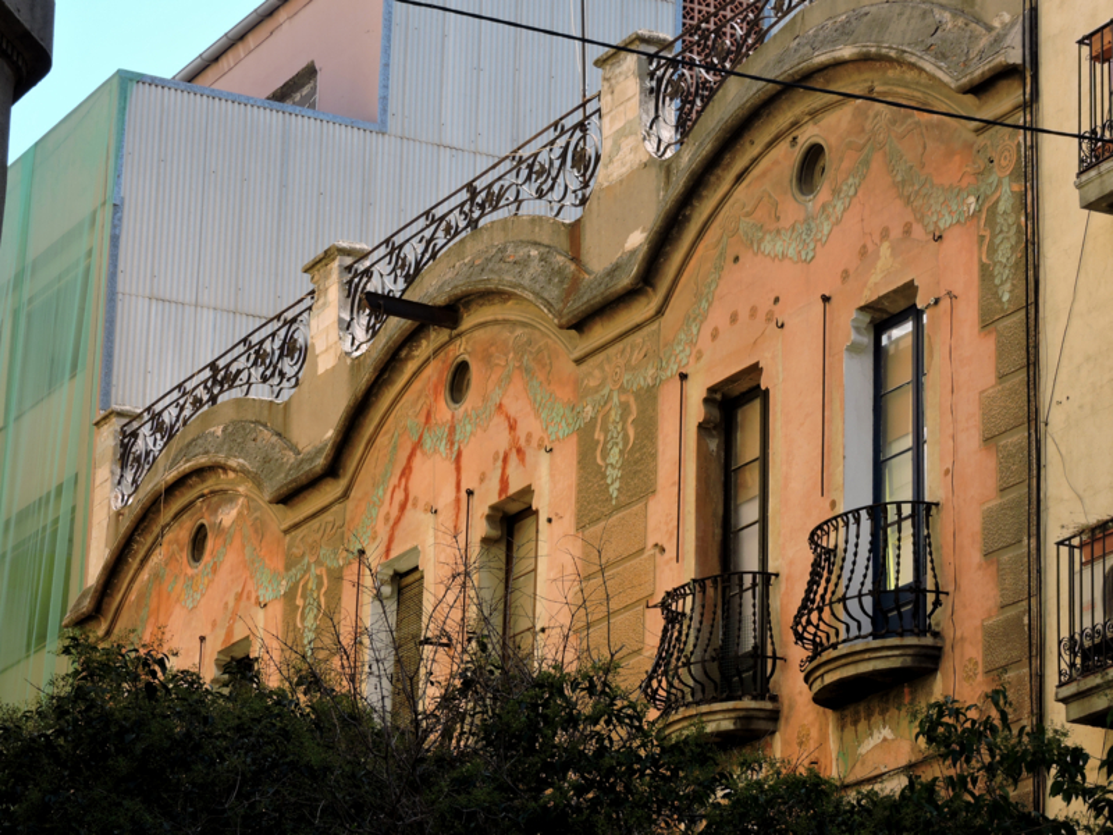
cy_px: 418
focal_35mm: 125
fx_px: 4019
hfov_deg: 15.8
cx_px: 556
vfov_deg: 11.9
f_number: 5
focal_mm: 22.4
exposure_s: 1/160
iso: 100
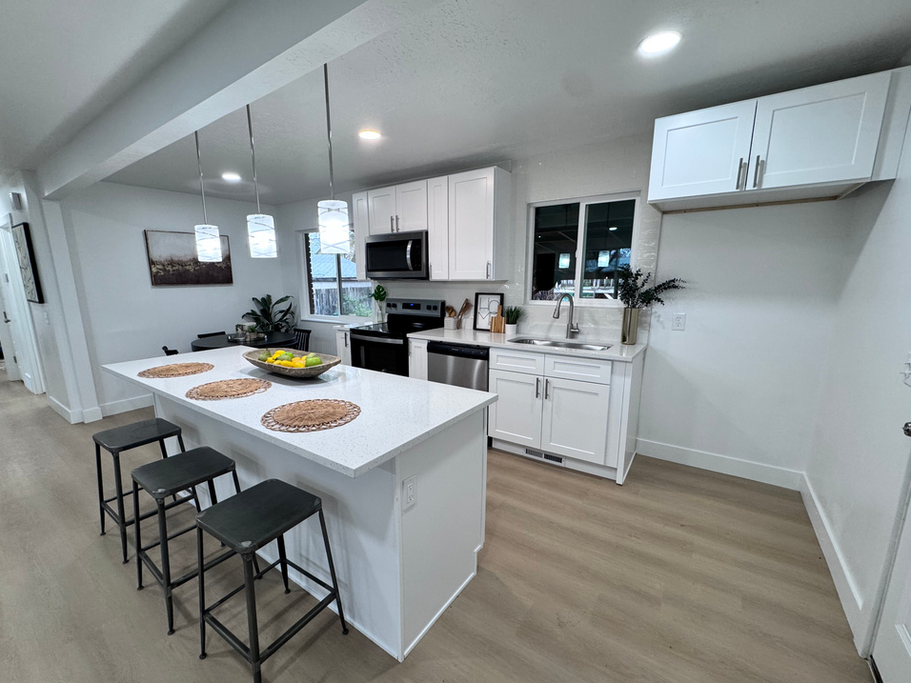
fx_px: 395
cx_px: 431
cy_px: 356
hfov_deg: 98.1
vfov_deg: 81.7
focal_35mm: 15
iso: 160
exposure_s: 1/120
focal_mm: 2.22
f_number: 2.2
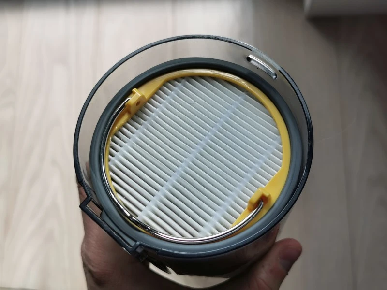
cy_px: 145
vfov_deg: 35.1
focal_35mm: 41
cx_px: 194
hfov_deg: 45.8
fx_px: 458
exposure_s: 1/521
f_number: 1.6
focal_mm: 5.56
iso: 50
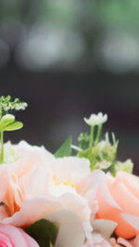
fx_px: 2297
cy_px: 807
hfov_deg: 3.5
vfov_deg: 5.7
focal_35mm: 351
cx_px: 23
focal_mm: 50
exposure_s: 1/200
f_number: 2.2
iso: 160
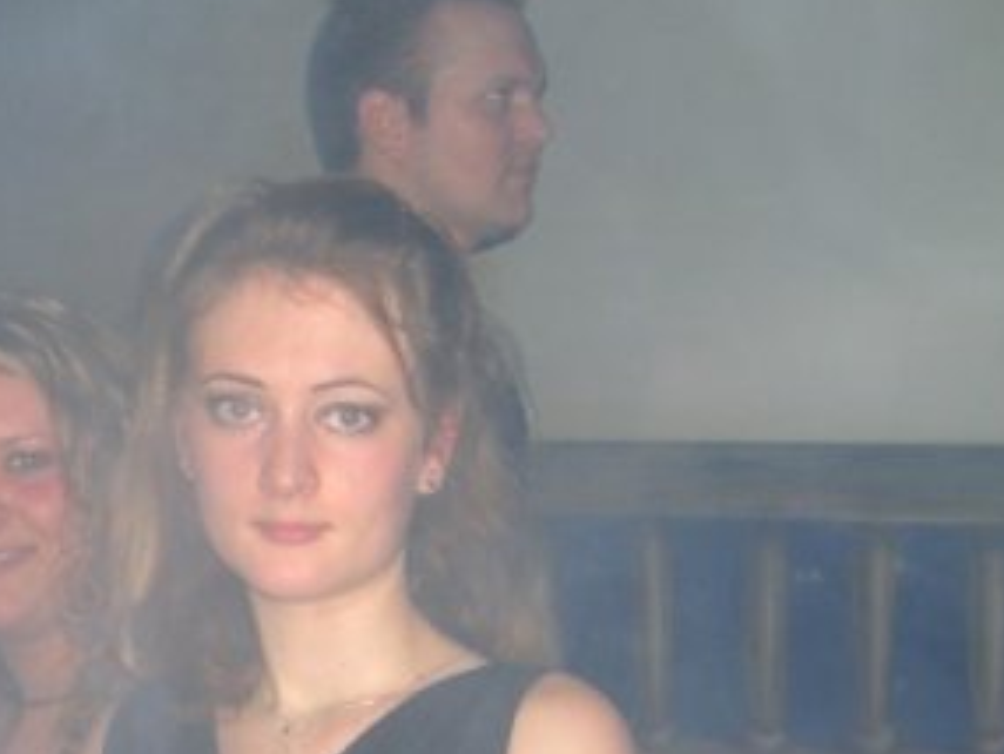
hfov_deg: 23.8
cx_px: 134
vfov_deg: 18.1
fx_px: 2321
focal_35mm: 80
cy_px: 722
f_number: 2.8
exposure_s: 1/60
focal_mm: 7.9
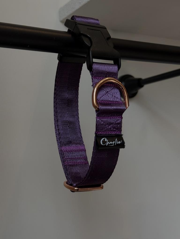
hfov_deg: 30.3
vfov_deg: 39.7
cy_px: 120
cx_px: 90
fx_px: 333
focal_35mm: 48
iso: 125
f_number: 1.78
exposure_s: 1/140
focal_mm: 6.76
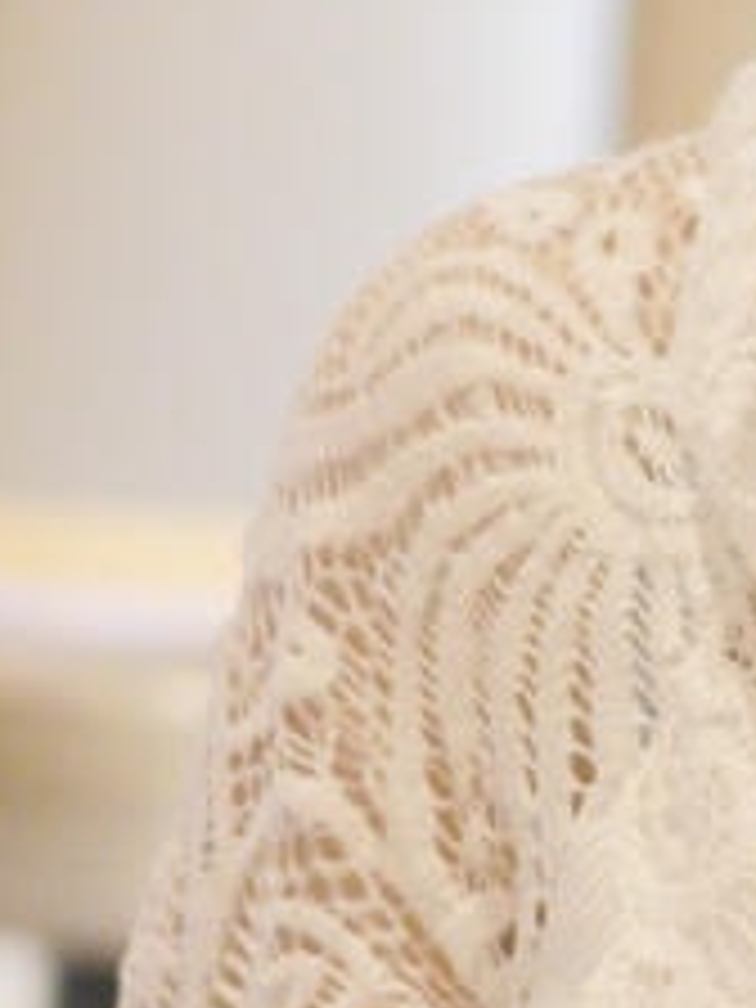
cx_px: 999
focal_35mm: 286
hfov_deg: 5.2
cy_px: 914
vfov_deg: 6.9
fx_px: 8328
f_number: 1.7
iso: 800
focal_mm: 20
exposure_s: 1/60
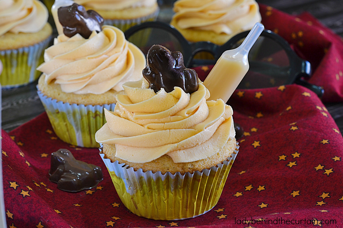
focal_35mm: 75
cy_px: 114
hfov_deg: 27.0
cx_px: 172
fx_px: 715
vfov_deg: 18.2
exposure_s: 1/2.5
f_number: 10
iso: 100
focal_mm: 50
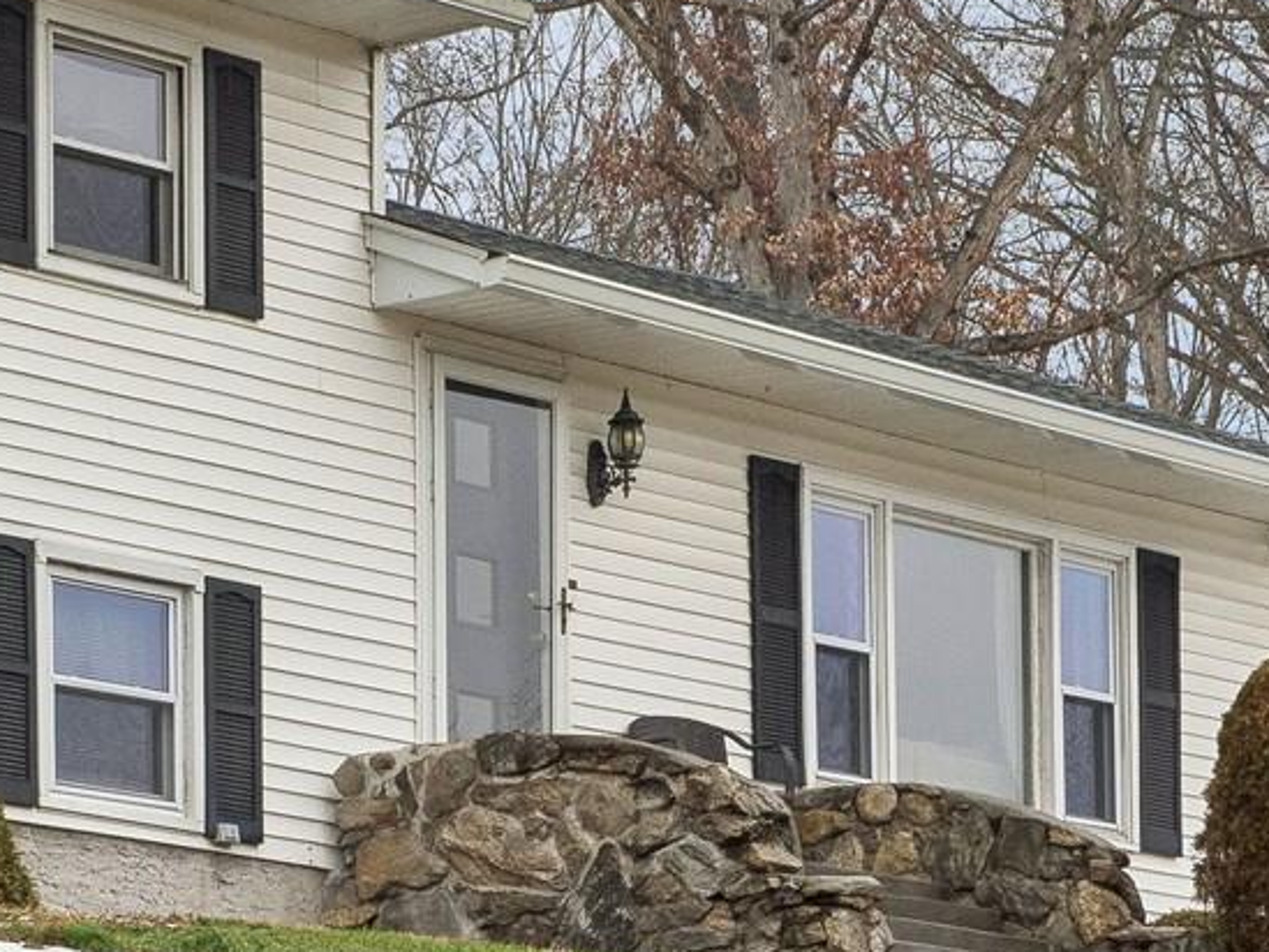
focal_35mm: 164
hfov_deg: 11.7
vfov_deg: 9.0
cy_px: 2
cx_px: -344
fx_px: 6013
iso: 200
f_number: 8
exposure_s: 1/100
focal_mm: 22
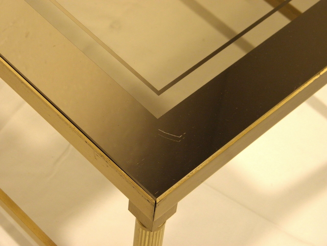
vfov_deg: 16.6
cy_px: 123
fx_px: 841
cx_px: 164
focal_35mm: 89
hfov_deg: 22.0
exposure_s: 1/20
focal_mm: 16
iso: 200
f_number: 4.5
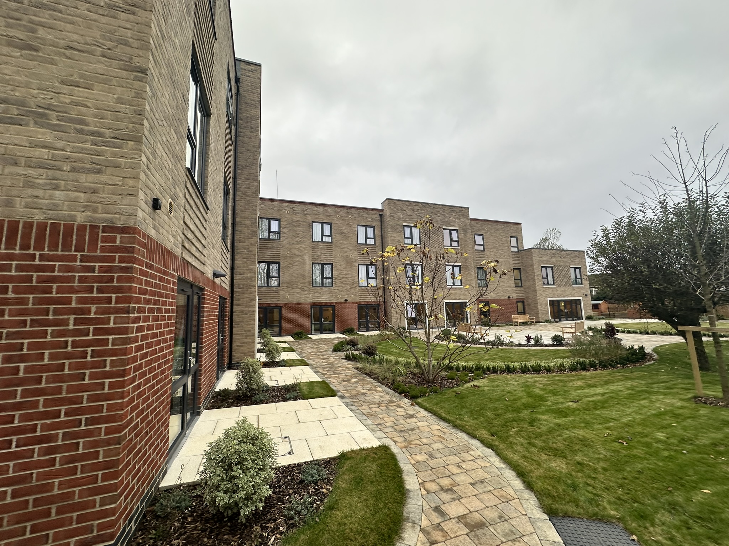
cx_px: 364
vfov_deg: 85.7
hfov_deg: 102.1
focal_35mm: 14
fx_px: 295
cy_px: 273
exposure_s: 1/186
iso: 40
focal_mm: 2.22
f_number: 2.2
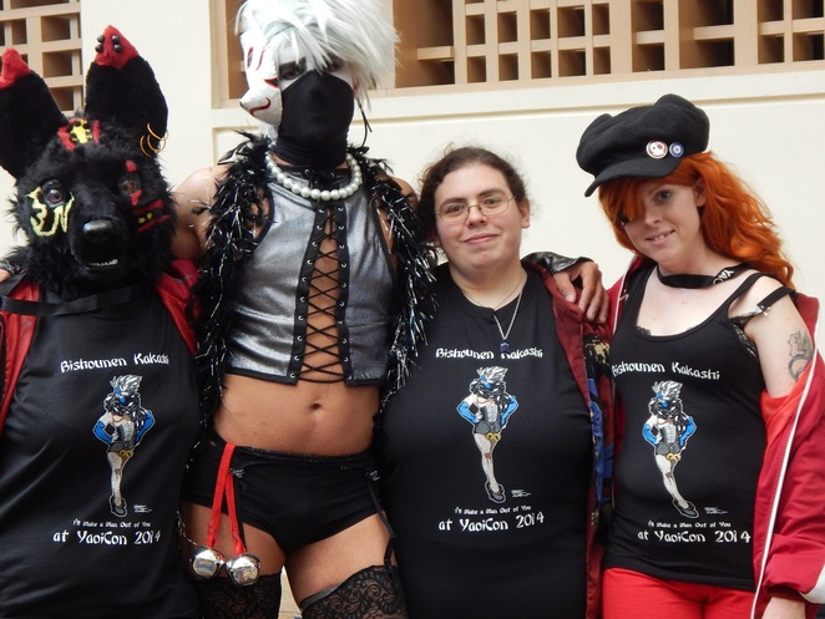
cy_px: 324
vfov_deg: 19.7
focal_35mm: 75
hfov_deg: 26.0
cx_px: 385
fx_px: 1788
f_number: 4.1
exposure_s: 1/30
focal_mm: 12.3
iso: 400
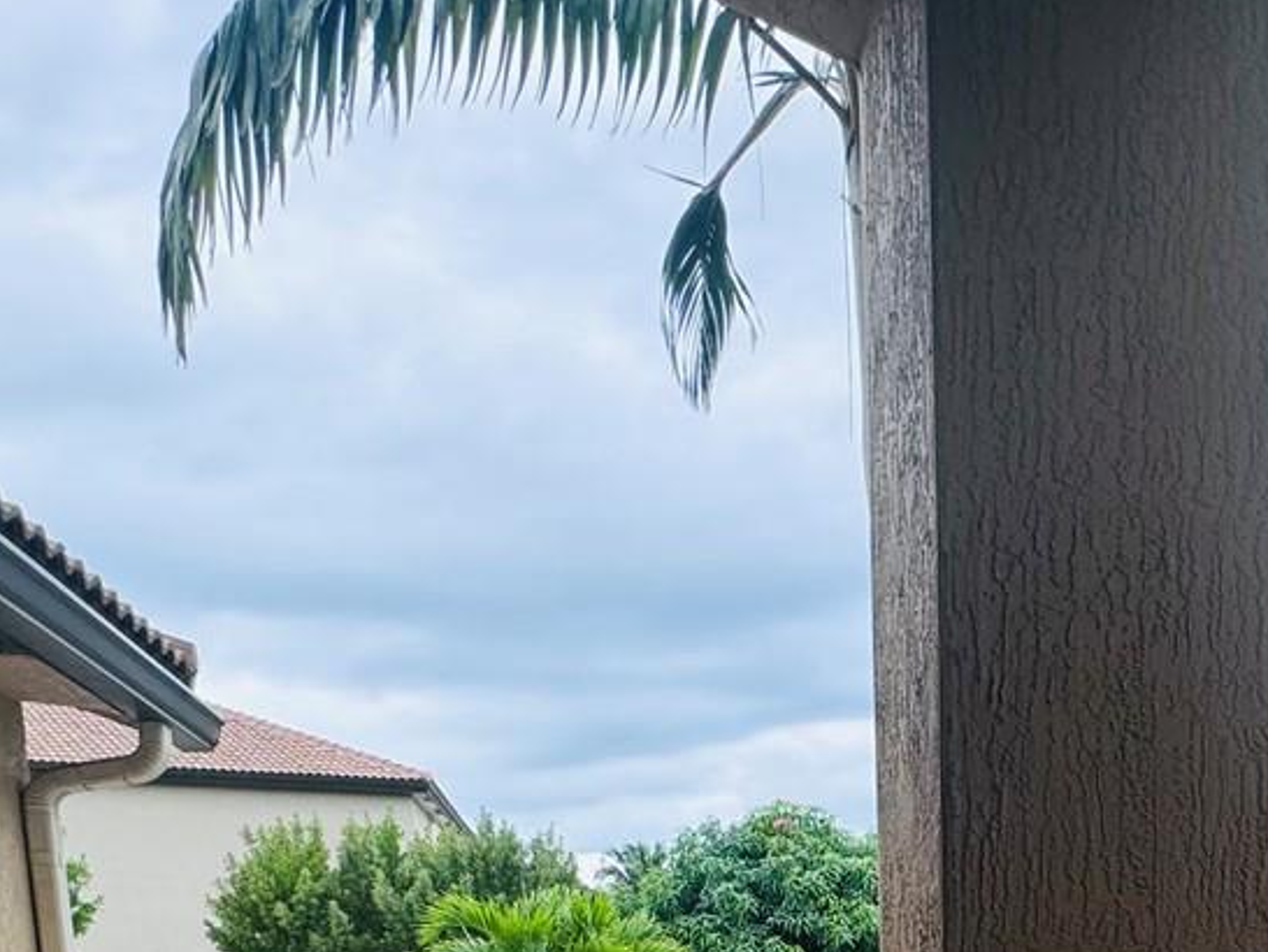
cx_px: 1145
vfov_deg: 27.9
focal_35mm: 41
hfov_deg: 42.0
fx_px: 1503
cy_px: 1298
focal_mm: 2.22
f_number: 2.2
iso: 40
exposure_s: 1/409
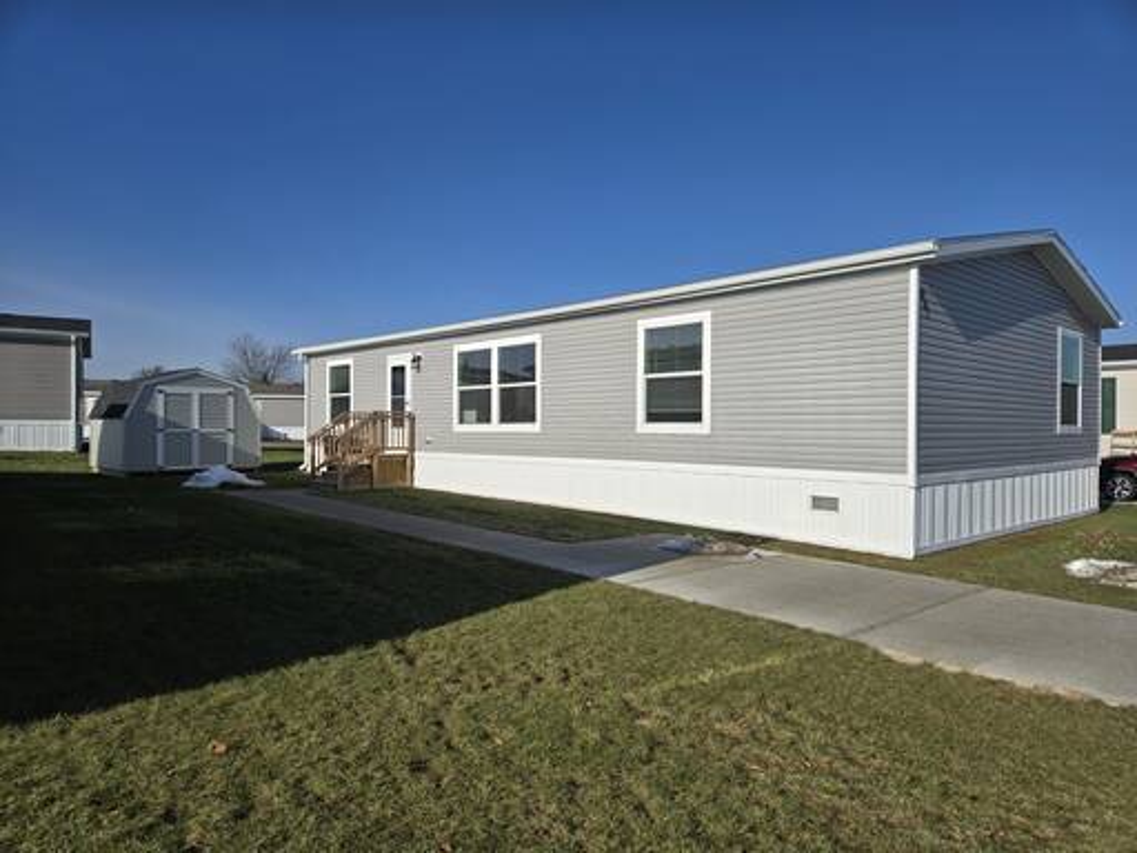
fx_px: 755
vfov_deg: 58.9
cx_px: 568
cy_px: 426
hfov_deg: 73.9
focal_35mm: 23
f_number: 1.8
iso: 25
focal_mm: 5.4
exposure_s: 1/3273
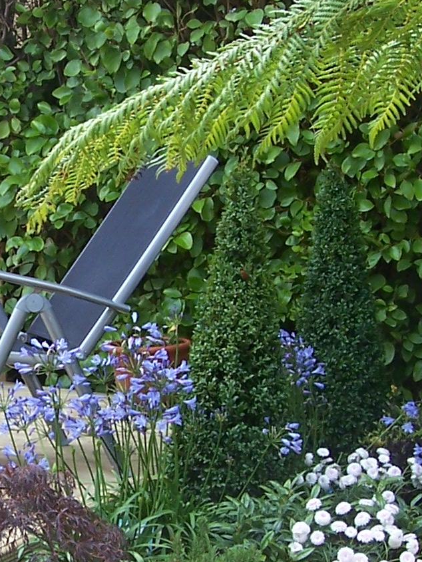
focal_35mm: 103
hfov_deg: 14.0
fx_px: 1674
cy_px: 392
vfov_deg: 19.0
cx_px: -47
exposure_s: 1/125
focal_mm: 5.6
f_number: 5.6
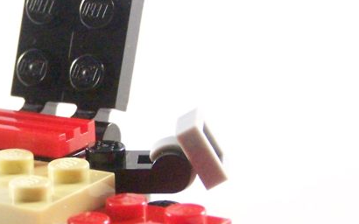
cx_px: 93
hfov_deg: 9.7
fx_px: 2123
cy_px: 147
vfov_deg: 6.0
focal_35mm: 217
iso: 400
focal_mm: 13.7
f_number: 3.2
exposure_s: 1/60
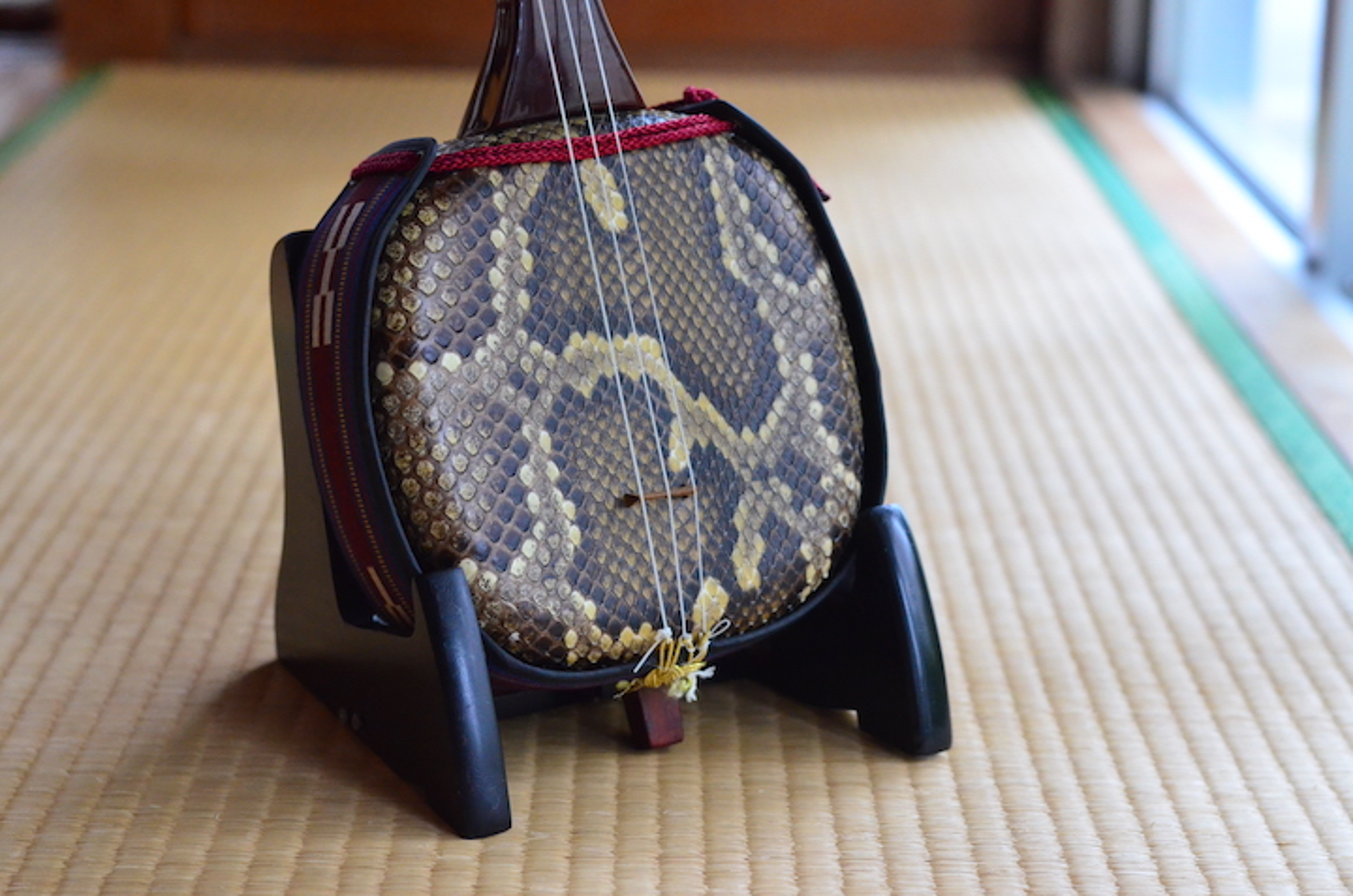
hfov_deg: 27.0
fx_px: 2813
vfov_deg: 18.1
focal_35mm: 75
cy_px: 448
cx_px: 676
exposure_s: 1/400
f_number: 3.5
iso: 3200
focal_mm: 50
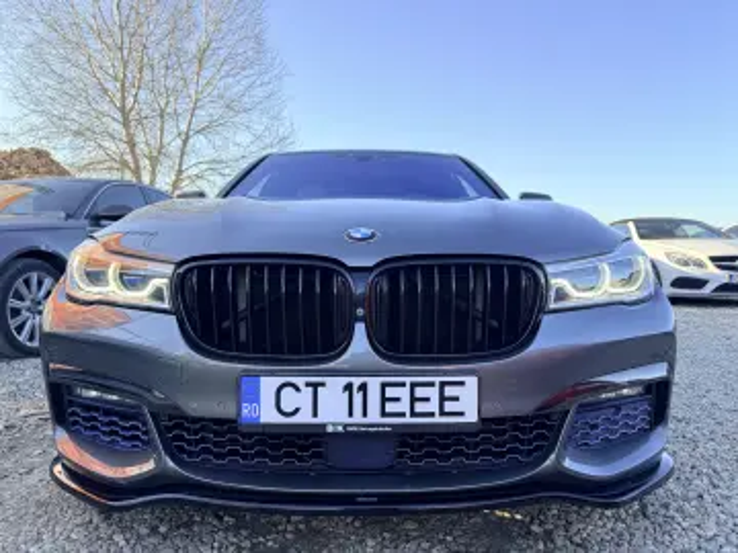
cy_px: 276
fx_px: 512
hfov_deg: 71.6
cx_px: 369
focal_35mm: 24
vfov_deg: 56.8
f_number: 1.78
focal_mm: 6.76
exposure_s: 1/395
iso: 100
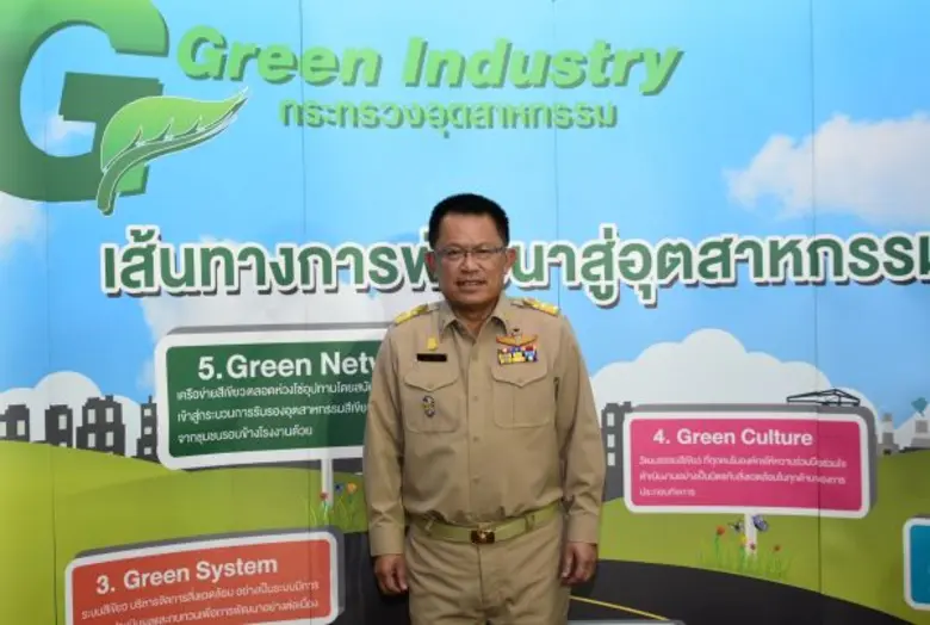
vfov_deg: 25.9
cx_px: 465
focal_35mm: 52
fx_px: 1359
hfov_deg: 37.8
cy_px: 312
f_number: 6.3
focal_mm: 35
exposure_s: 1/80
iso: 1600
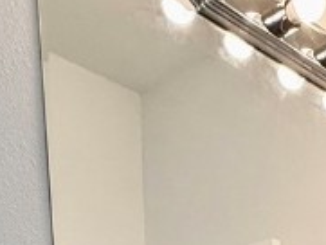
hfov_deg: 23.1
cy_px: 558
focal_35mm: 79
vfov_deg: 14.0
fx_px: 744
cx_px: 364
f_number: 2.2
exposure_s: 1/120
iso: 125
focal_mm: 2.22
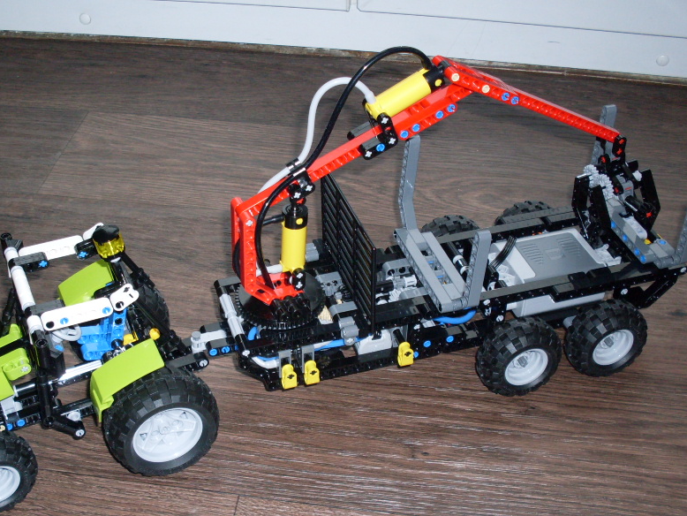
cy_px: 290
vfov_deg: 29.1
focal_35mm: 50
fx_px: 993
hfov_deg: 38.0
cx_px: 279
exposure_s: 1/45
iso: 100
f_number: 2.8
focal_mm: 6.3
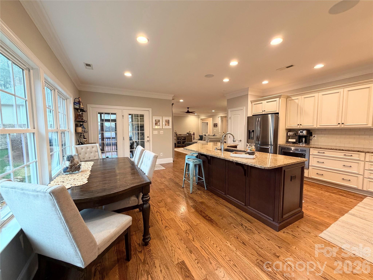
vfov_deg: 85.7
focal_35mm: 14
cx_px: 186
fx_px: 151
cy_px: 140
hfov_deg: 102.1
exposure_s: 1/60
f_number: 2.2
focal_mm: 2.22
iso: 250
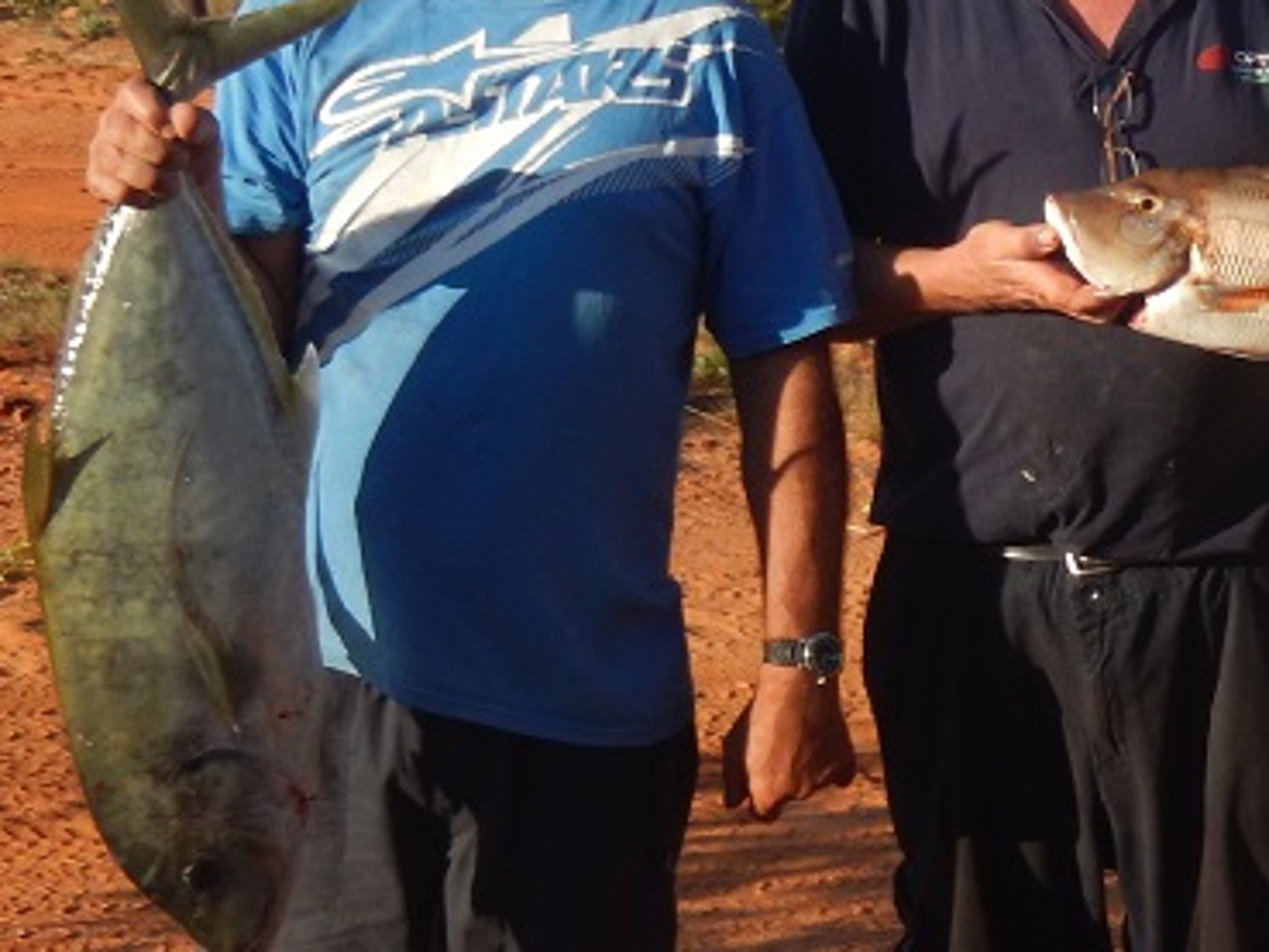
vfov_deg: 13.3
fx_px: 4071
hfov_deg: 17.1
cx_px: 1407
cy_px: 509
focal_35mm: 111
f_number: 4.2
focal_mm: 7.3
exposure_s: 1/800
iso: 125
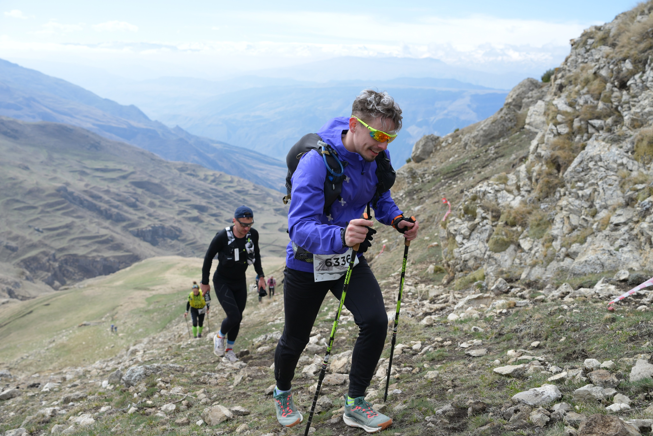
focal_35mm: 37
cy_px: 218
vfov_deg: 36.0
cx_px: 326
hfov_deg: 51.9
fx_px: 671
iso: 250
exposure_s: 1/800
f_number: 5
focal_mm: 37
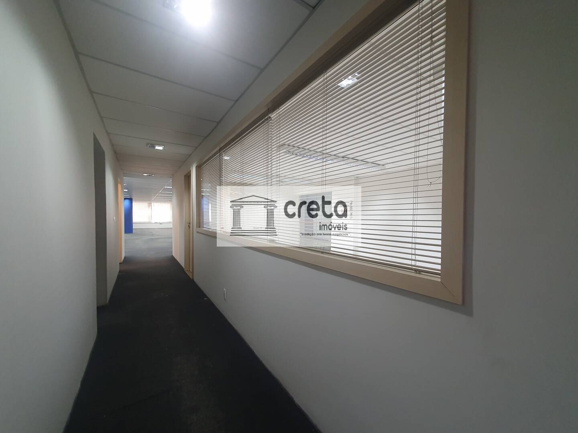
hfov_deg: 106.2
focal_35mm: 13
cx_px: 289
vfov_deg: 89.9
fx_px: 217
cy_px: 216
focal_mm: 1.8
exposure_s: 1/40
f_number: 2.2
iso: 320
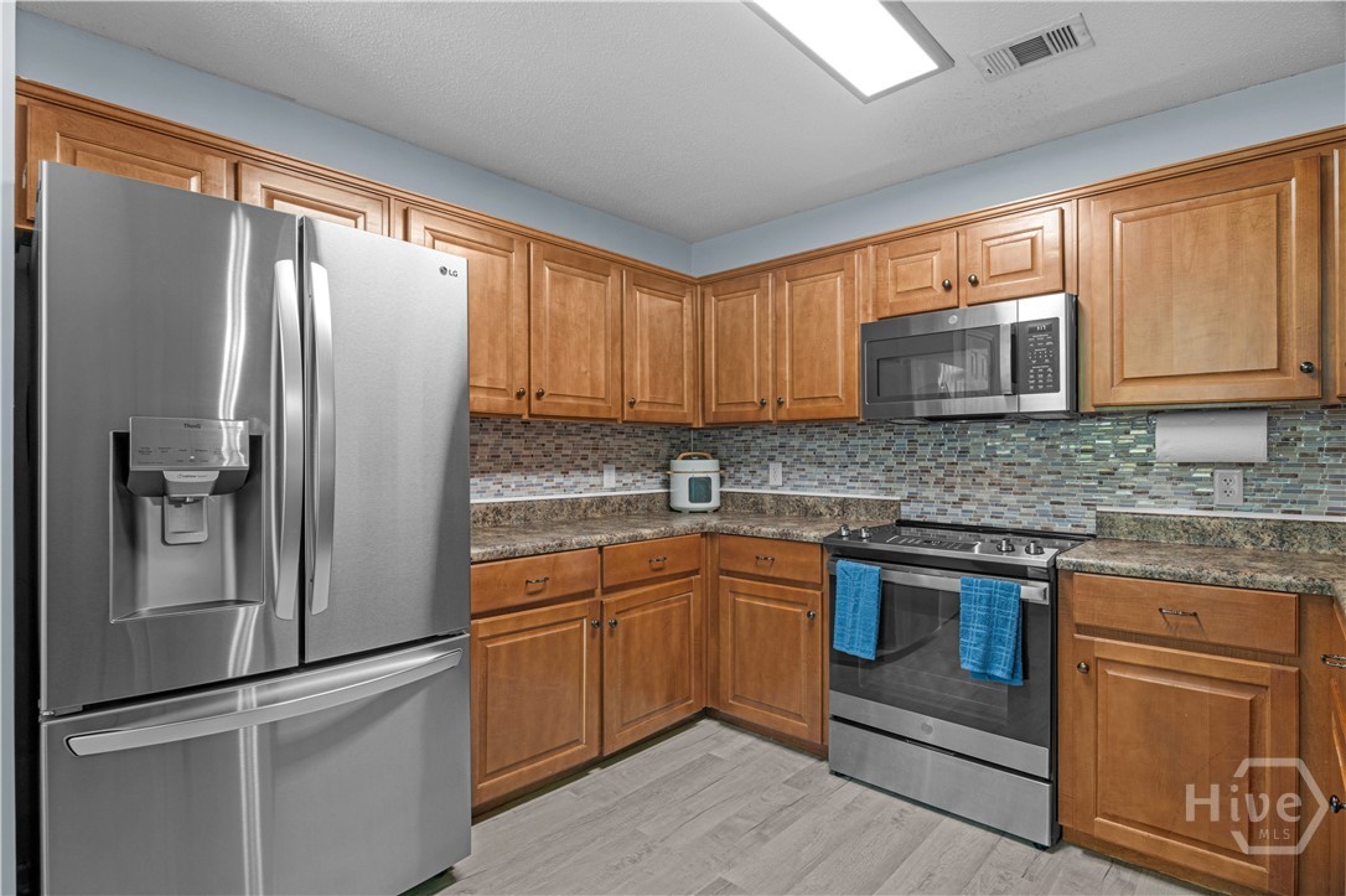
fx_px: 617
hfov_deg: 95.0
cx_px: 673
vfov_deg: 72.0
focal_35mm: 16
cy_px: 448
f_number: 7.1
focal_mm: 11
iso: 250
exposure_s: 1/2.5
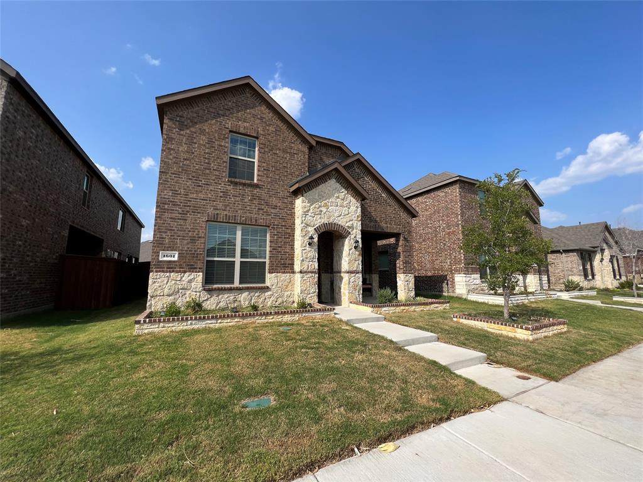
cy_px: 241
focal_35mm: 13
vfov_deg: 89.9
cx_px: 322
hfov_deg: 106.2
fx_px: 241
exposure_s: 1/1531
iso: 32
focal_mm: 1.57
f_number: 1.8
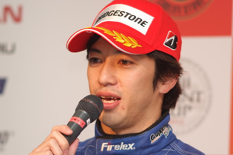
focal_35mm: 344
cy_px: 91
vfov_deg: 4.0
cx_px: 101
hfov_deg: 6.0
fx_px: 2227
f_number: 2.8
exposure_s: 1/125
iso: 320
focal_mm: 180
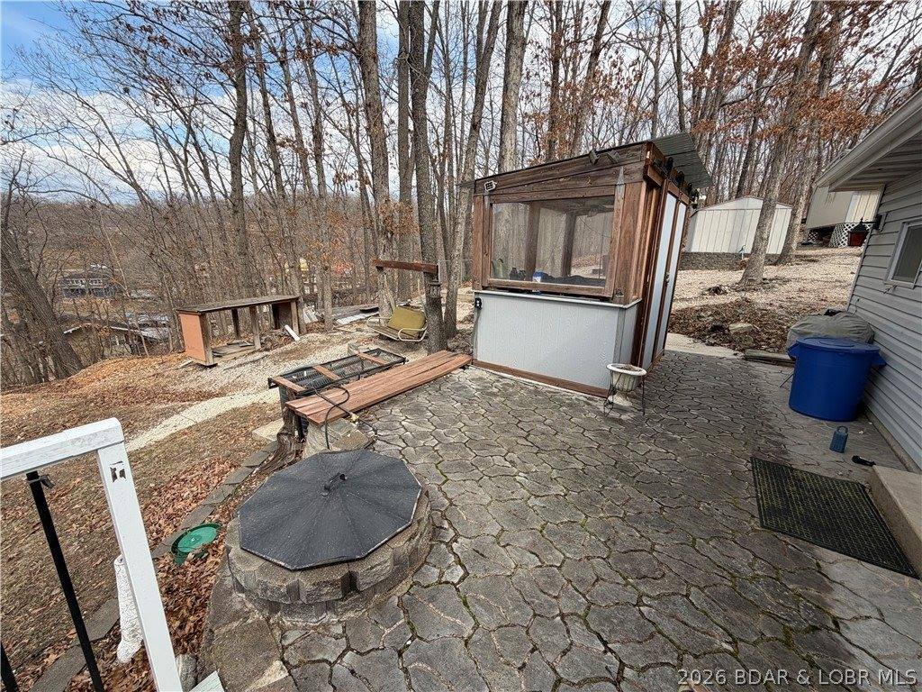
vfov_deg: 85.7
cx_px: 461
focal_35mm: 14
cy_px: 346
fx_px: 373
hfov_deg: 102.1
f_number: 2.2
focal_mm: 2.22
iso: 40
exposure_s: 1/540
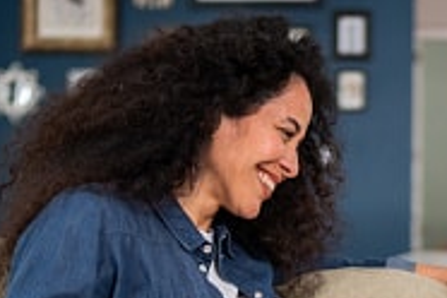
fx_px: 1192
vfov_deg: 14.1
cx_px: 407
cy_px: 282
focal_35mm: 96
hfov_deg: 20.8
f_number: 1.4
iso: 1600
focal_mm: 35
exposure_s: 1/200
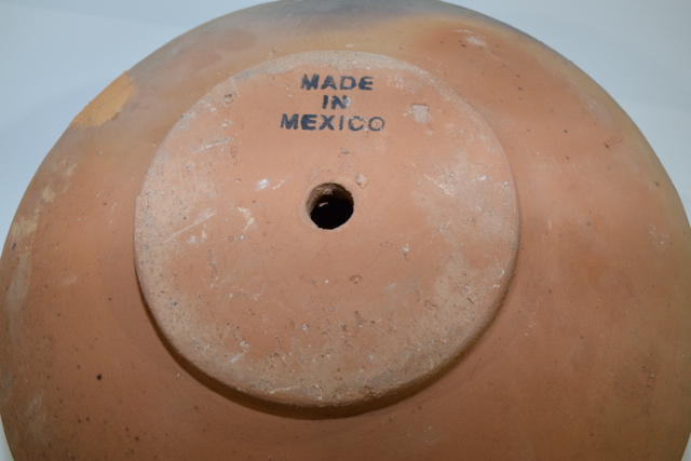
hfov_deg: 51.3
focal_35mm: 38
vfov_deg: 35.5
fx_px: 720
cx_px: 346
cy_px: 230
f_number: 5.6
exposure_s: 1/125
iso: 800
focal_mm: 25
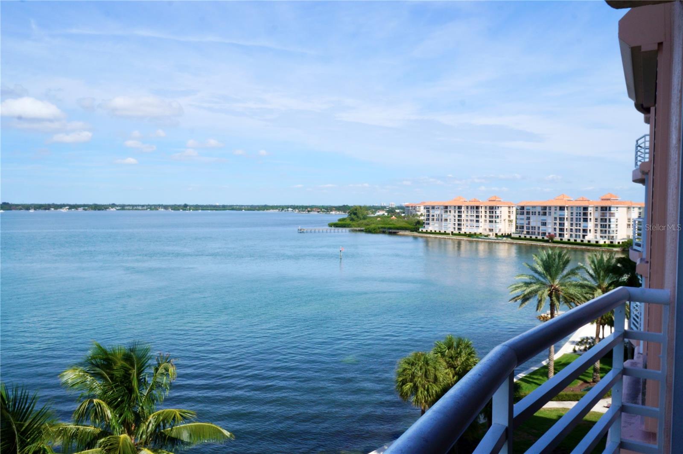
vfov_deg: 53.1
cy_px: 227
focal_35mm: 24
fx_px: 455
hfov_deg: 73.8
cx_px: 342
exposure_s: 1/100
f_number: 16
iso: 100
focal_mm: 16
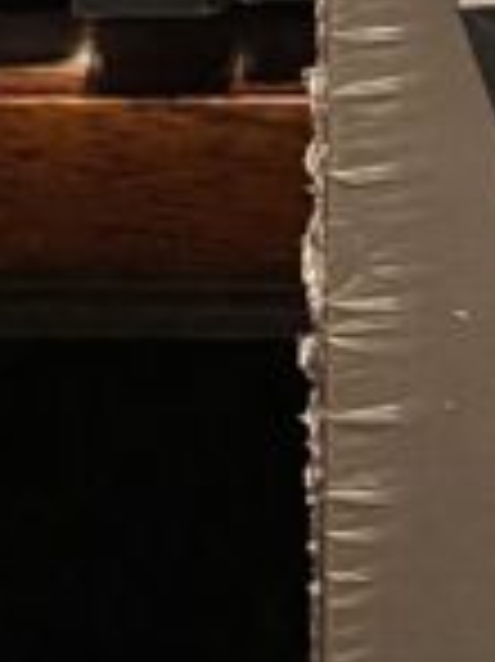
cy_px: -786
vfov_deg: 9.6
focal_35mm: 189
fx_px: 3609
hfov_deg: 7.4
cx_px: 1130
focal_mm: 4.25
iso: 800
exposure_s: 1/30
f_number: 1.8
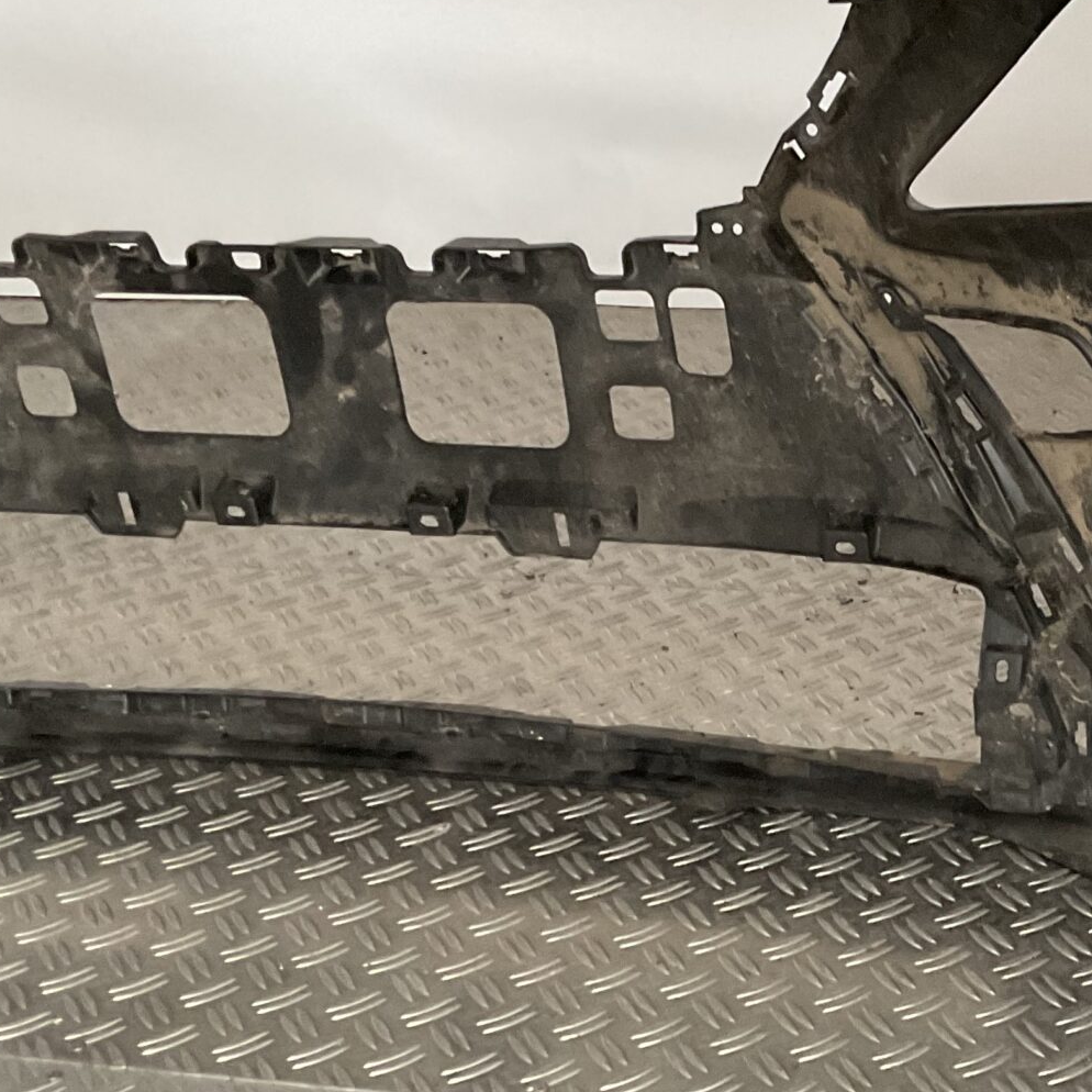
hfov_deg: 25.2
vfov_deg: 26.0
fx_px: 2356
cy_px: 723
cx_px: 1005
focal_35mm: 66
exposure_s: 1/50
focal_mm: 3
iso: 160
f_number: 1.8
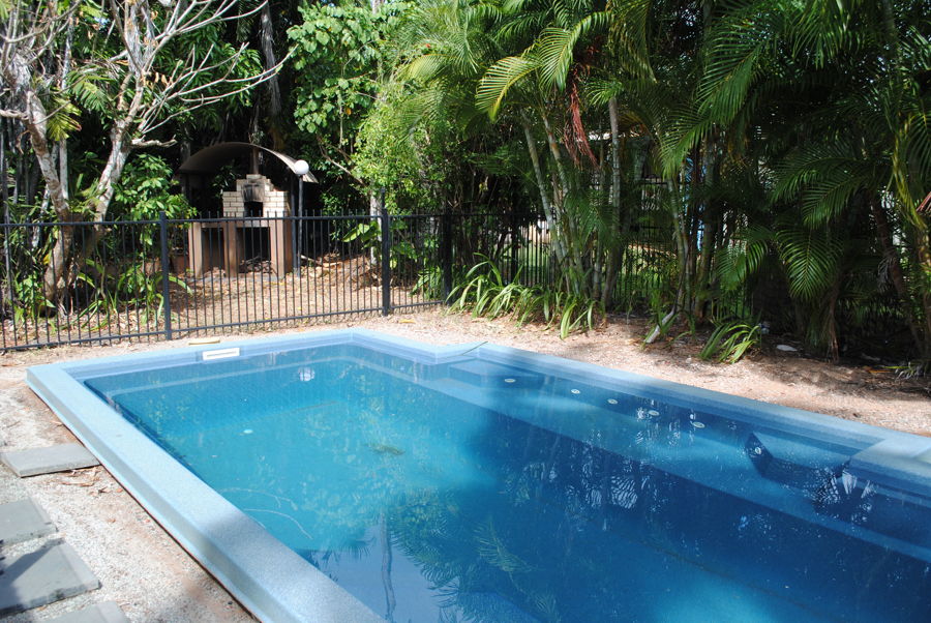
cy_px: 312
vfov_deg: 43.7
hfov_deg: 61.9
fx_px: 777
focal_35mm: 30
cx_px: 466
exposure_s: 1/125
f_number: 5.6
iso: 100
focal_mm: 20
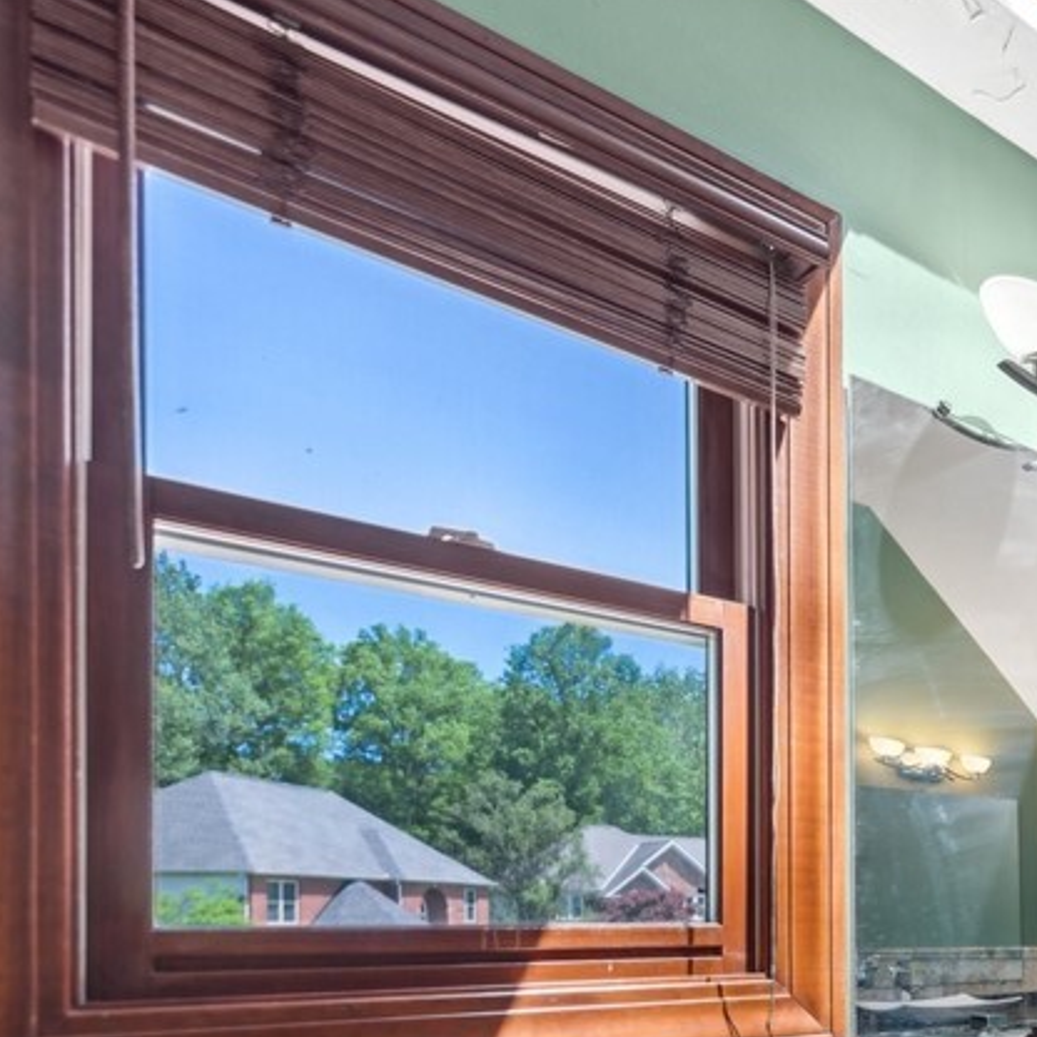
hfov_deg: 41.9
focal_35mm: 31
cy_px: 889
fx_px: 1051
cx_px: 1135
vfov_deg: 48.3
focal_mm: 14
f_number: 2.8
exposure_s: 1/320
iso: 640
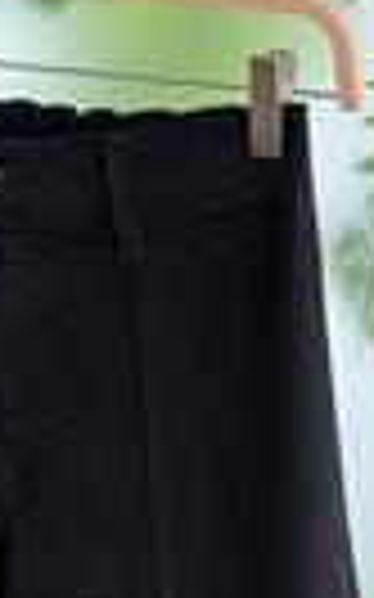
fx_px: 2580
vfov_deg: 13.2
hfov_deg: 8.1
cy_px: 223
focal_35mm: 158
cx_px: -162
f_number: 1.78
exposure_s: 1/128
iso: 50
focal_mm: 6.76
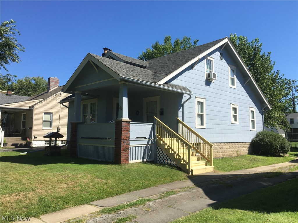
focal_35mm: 29
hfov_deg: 61.7
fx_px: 250
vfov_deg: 48.2
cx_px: 149
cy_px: 112
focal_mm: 4.15
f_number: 2.2
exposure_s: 1/1099
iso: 25
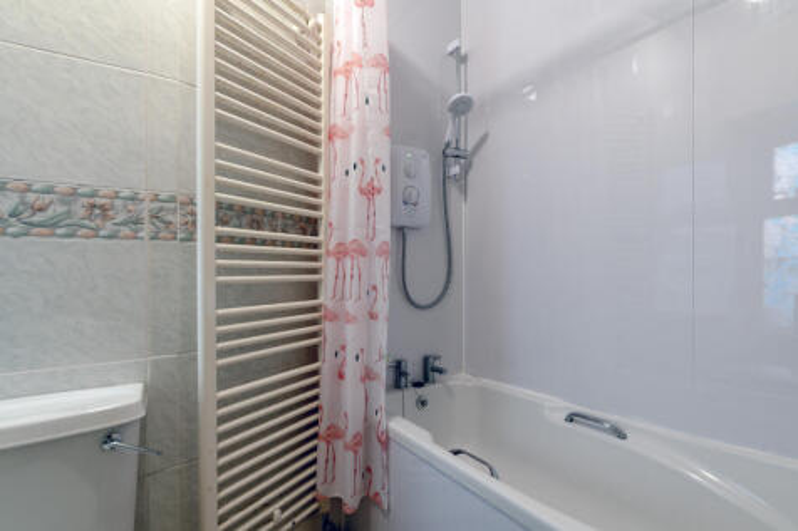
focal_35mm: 17
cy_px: 266
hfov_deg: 93.3
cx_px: 399
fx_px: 377
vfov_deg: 70.4
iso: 400
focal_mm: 17
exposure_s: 1/13
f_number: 8
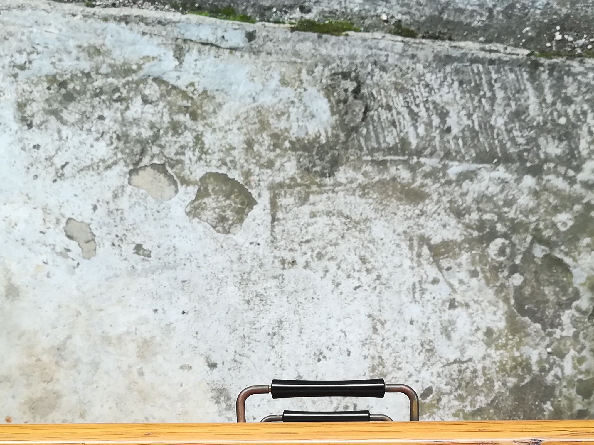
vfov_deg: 27.1
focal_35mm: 51
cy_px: 433
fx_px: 875
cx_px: 297
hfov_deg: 37.5
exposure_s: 1/60
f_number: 2.2
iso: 50
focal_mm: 3.83
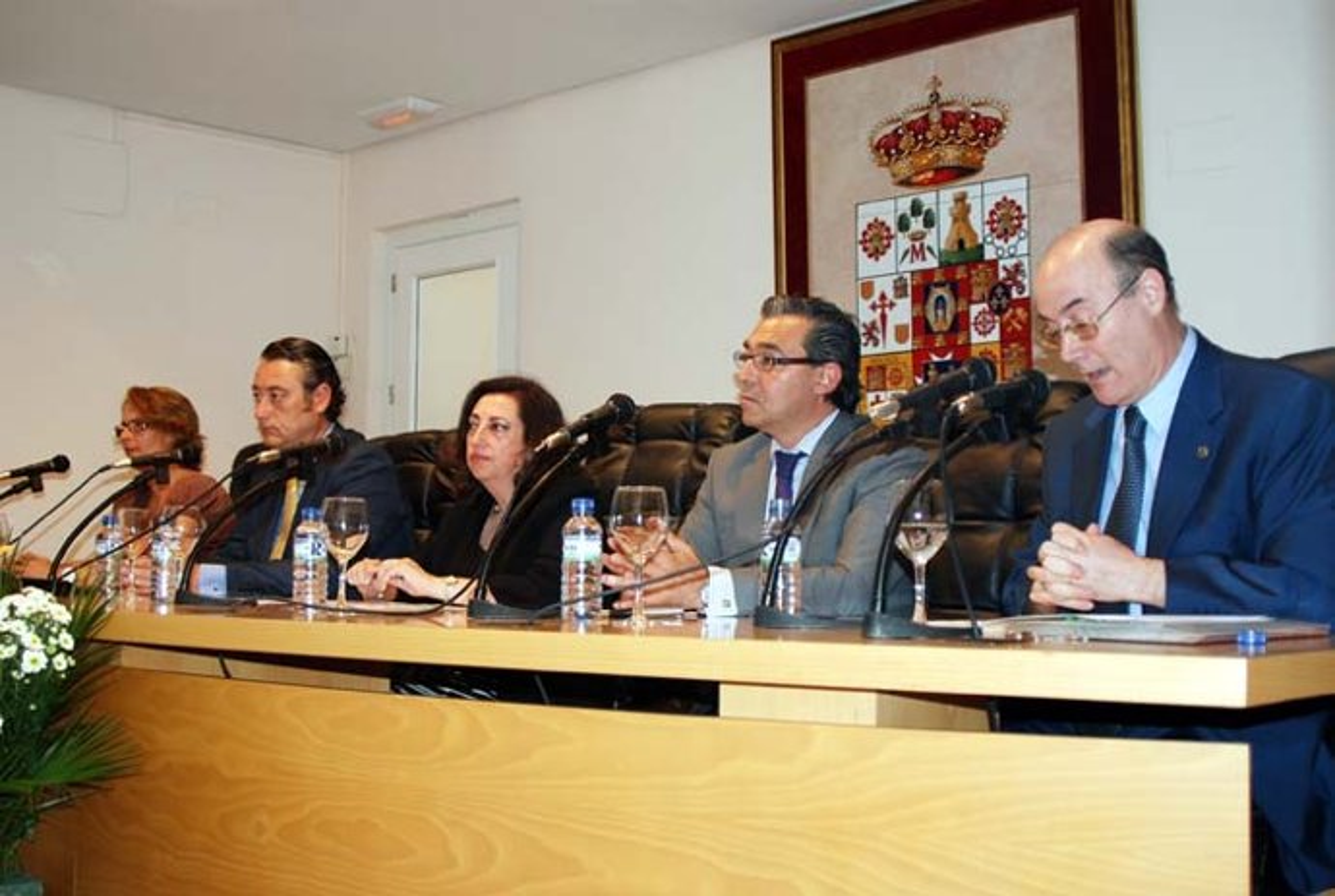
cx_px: 668
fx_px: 1561
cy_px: 448
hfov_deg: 46.3
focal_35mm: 42
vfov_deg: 32.0
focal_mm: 28
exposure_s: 1/60
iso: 200
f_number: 3.5
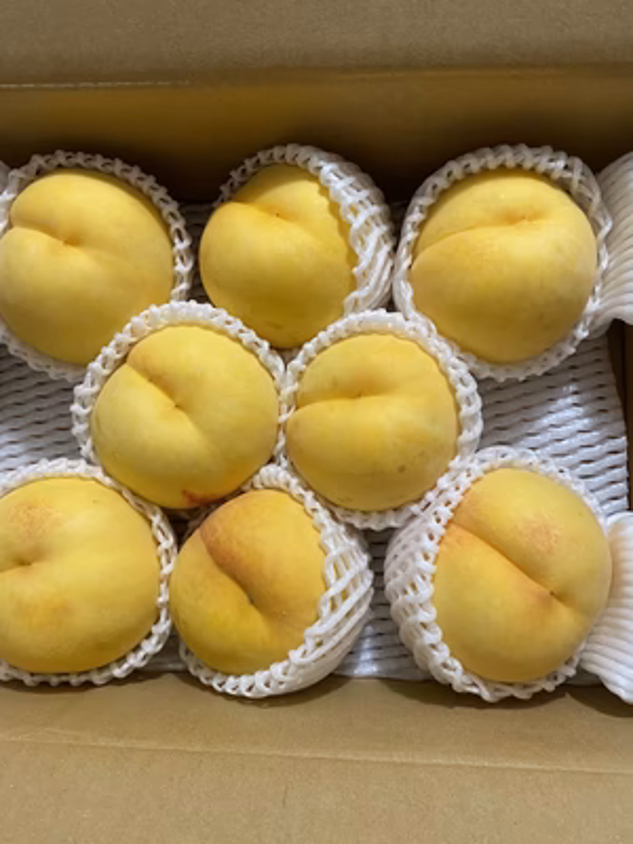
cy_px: 422
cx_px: 316
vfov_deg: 67.3
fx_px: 634
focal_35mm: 26
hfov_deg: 53.1
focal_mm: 4.25
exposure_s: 1/50
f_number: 1.8
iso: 125
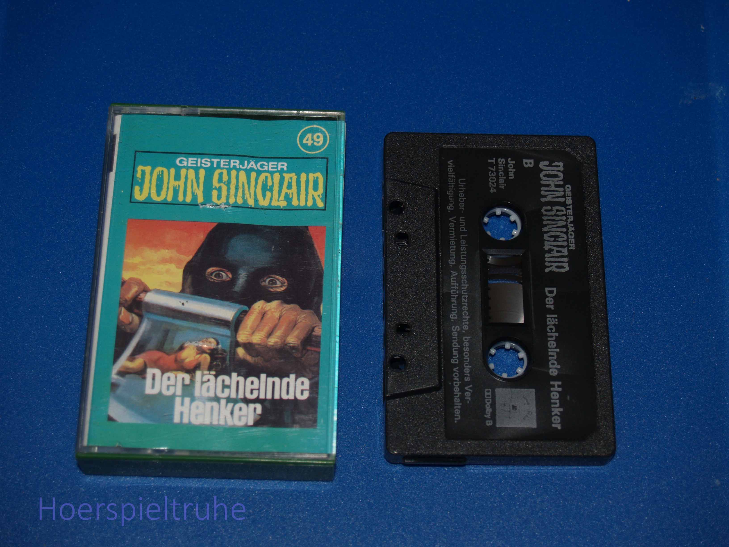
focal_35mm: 76
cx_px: 364
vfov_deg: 19.4
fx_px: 1601
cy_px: 274
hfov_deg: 25.7
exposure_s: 1/80
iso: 100
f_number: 5.1
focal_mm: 38
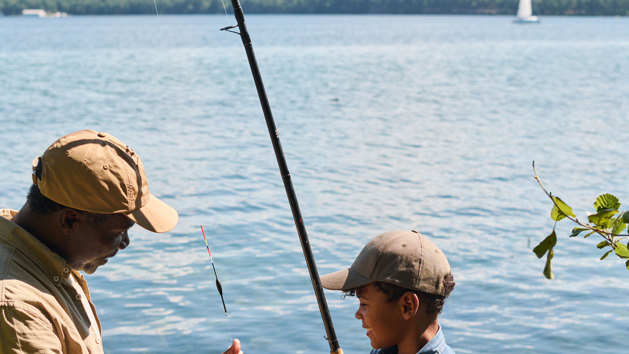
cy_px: 365
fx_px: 1151
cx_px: 293
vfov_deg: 17.0
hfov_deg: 30.6
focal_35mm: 69
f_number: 4
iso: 160
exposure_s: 1/640
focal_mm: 35
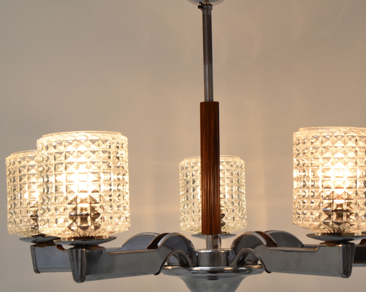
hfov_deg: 20.4
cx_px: 217
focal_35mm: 94
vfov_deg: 16.4
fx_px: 1018
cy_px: 168
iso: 1600
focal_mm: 40
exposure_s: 1/200
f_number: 7.1
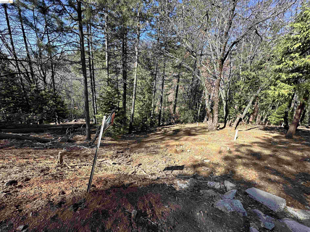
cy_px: 116
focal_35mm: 14
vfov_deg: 85.7
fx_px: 125
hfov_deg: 102.1
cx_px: 155
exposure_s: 1/515
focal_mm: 2.22
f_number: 2.2
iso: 40
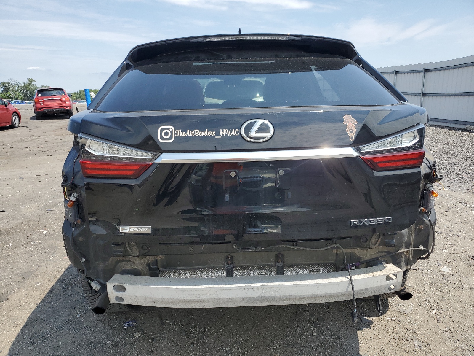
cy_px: 178
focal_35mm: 26
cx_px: 237
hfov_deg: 67.3
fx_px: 356
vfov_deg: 53.1
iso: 50
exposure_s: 1/2500
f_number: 1.5
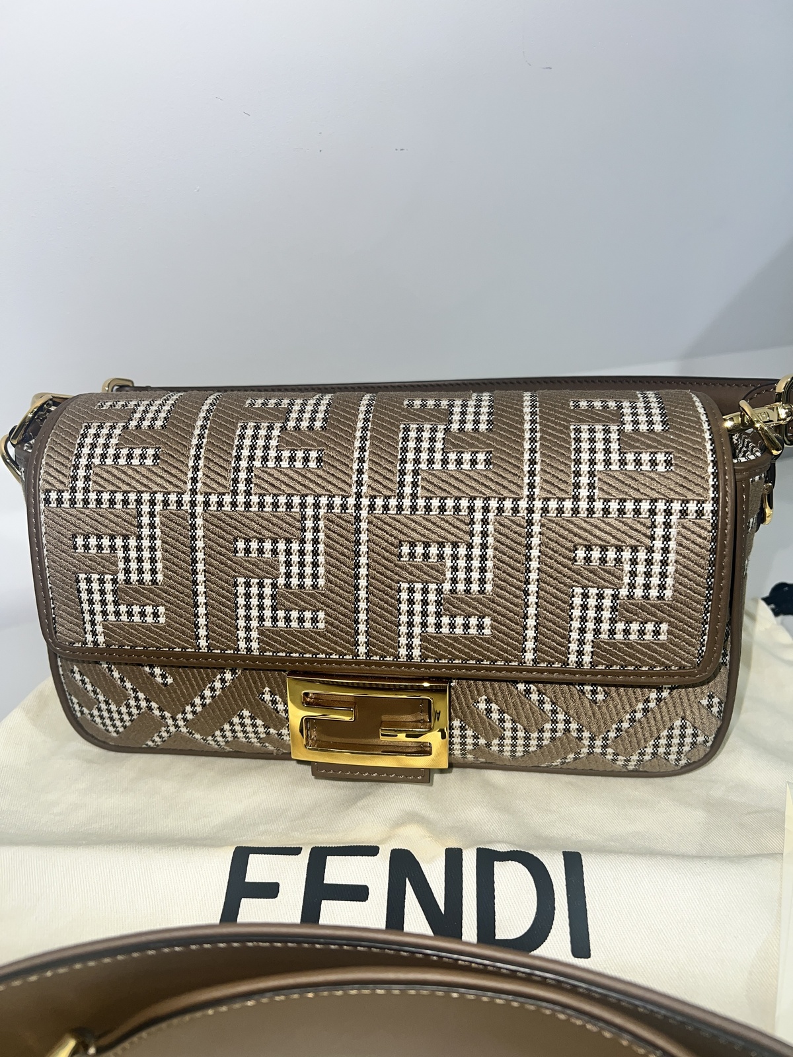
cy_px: 528
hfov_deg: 53.1
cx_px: 396
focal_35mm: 26
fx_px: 794
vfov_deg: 67.3
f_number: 1.5
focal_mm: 5.7
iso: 32
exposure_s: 1/58
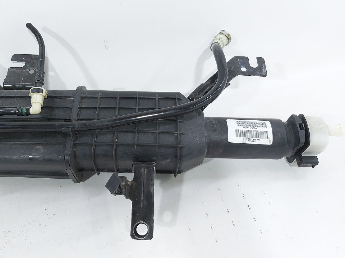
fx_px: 299
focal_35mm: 30
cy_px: 101
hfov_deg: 59.3
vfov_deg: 46.5
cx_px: 132
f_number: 1.8
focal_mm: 5.23
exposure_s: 1/50
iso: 80
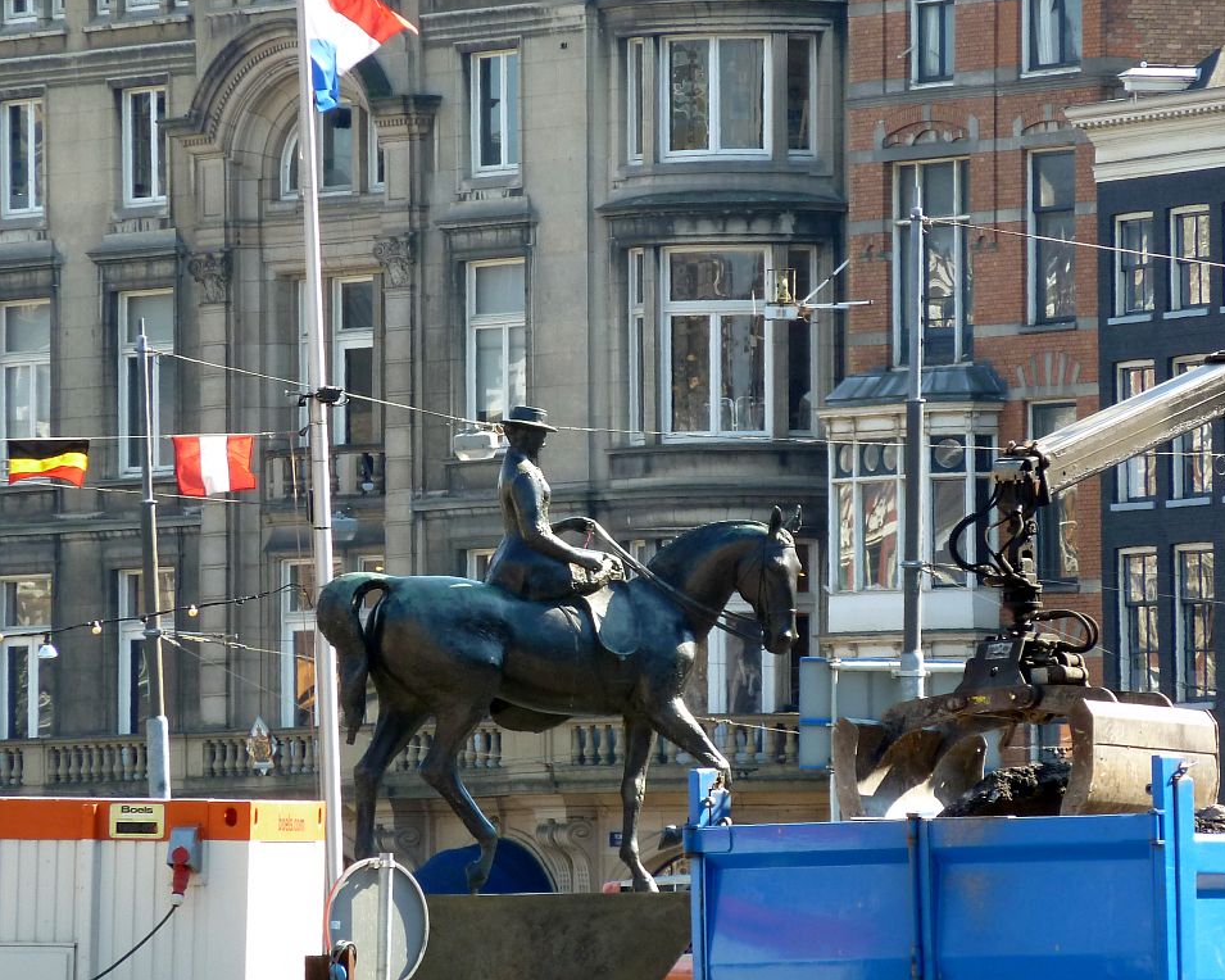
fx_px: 13922
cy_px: 489
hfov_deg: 5.0
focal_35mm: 384
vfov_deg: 4.0
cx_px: 655
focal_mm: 49.2
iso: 160
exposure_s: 1/125
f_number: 4.9
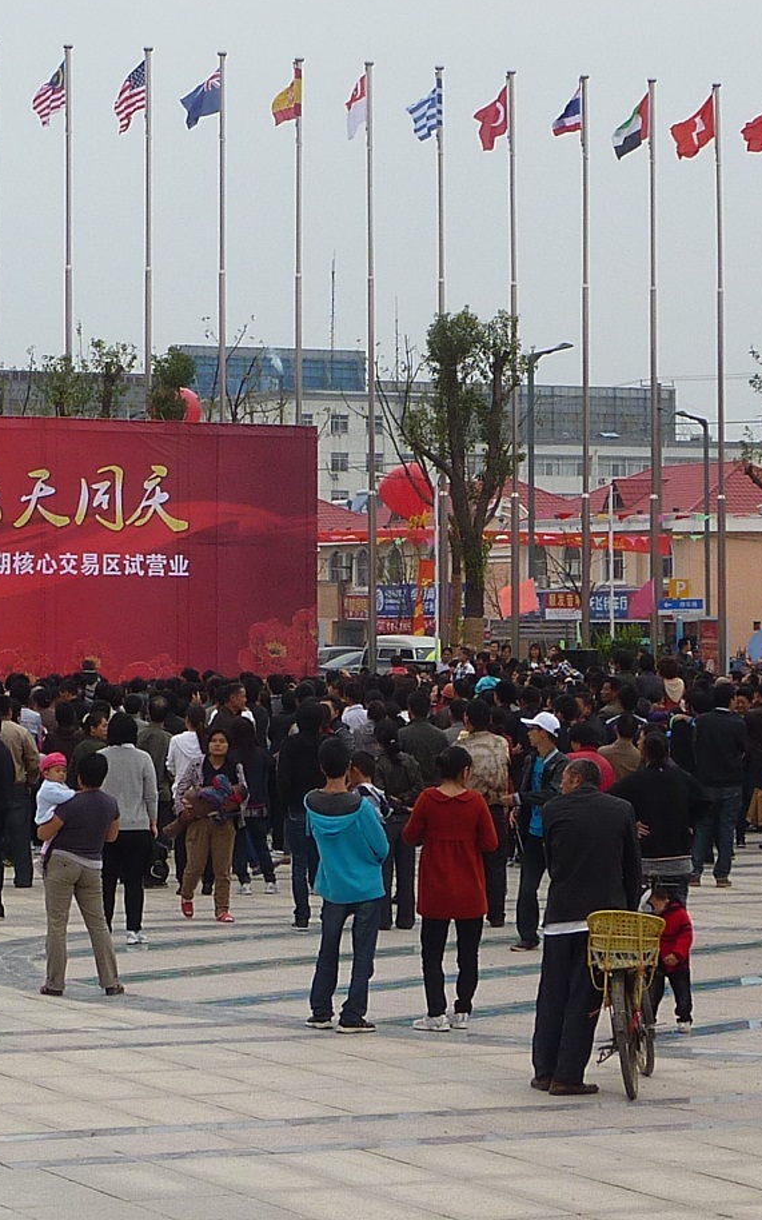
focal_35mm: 114
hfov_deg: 11.5
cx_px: 225
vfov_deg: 18.3
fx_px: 3789
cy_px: 607
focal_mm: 7.3
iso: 80
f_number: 4
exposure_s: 1/160
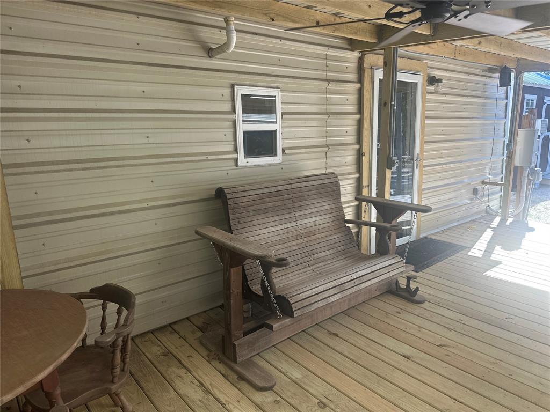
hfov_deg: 71.6
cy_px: 206
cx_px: 275
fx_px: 381
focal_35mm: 24
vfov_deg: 56.8
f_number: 1.78
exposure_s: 1/323
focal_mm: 6.86
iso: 80
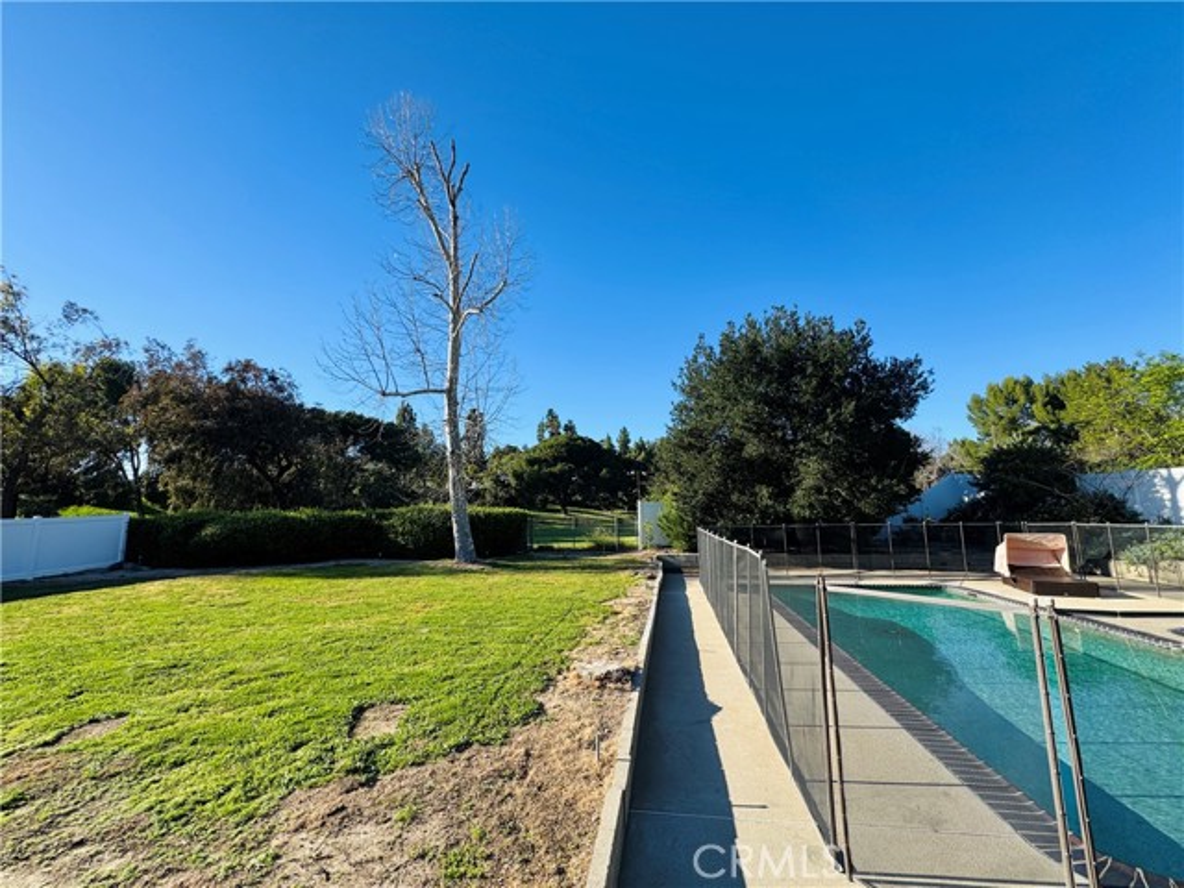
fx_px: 479
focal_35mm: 14
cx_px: 592
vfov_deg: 85.7
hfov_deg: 102.1
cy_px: 444
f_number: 2.2
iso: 50
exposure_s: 1/944
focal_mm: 2.22
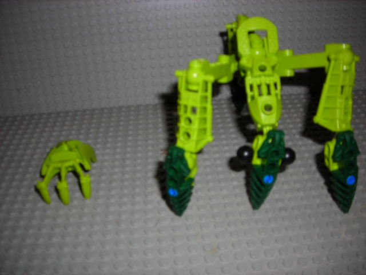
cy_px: 138
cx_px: 183
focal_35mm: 38
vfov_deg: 37.7
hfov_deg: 49.0
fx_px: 402
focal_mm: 6.3
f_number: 3.2
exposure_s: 1/60.1
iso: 50
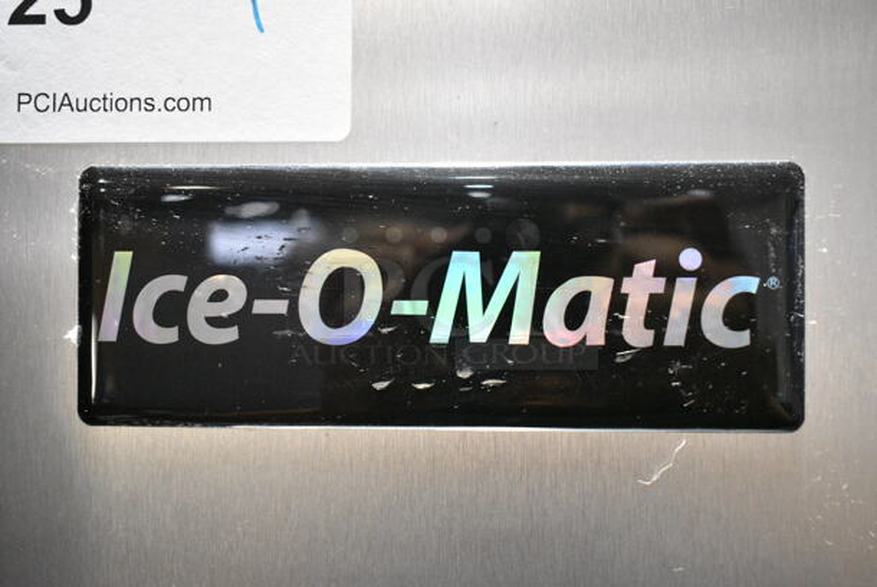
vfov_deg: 33.1
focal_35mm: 40
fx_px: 988
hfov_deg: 47.9
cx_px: 438
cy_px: 294
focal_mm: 27
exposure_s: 1/250
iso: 6400
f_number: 4.2
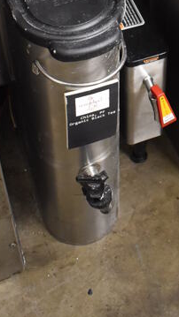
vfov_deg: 26.3
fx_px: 607
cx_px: 136
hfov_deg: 16.7
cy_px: -60
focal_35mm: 72
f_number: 3.5
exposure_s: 1/30
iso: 2000
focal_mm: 18
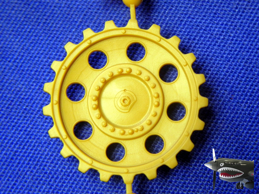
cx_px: 130
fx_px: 875
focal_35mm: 117
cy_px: 97
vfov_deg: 12.7
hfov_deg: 16.8
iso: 355
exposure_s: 1/30
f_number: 4
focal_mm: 20.8
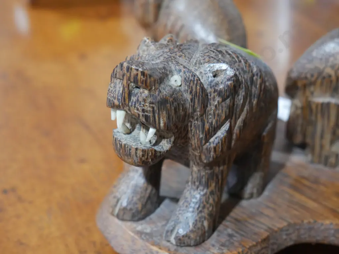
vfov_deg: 23.7
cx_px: 170
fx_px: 607
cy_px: 127
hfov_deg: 31.2
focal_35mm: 62
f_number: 5.4
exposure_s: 1/80
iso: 3200
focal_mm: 31
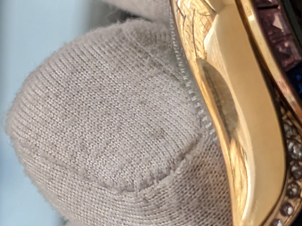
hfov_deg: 9.8
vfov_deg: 7.4
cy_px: 198
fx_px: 1754
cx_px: 169
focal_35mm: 201
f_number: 1.85
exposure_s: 1/165
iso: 70
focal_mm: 6.81
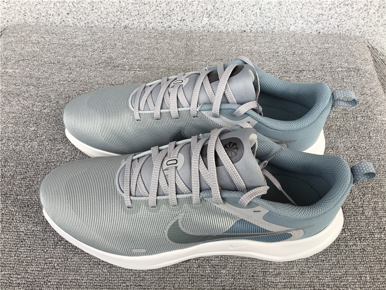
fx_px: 346
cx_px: 193
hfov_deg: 58.4
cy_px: 145
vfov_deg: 45.4
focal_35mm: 31
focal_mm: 3.3
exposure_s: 1/100
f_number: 2.4
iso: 25
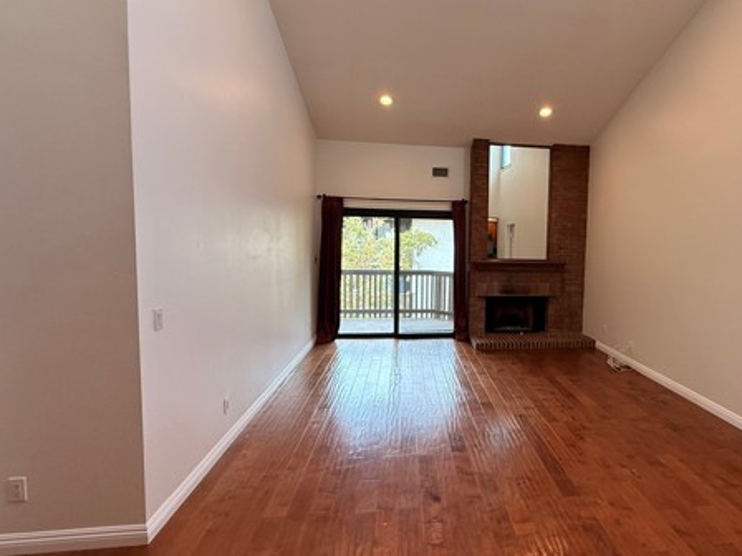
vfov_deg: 66.0
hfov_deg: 79.8
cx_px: 475
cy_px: 271
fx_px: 429
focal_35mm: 20
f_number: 2.2
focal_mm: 2.22
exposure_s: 1/120
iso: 125
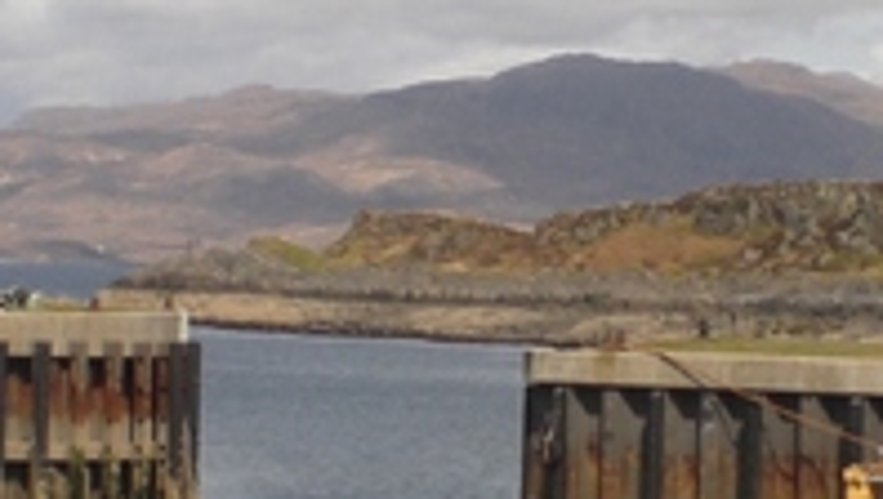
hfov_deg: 12.9
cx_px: 348
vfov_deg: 7.3
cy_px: 423
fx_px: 3915
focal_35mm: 167
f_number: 4.4
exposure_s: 1/500
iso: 50
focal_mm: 6.3
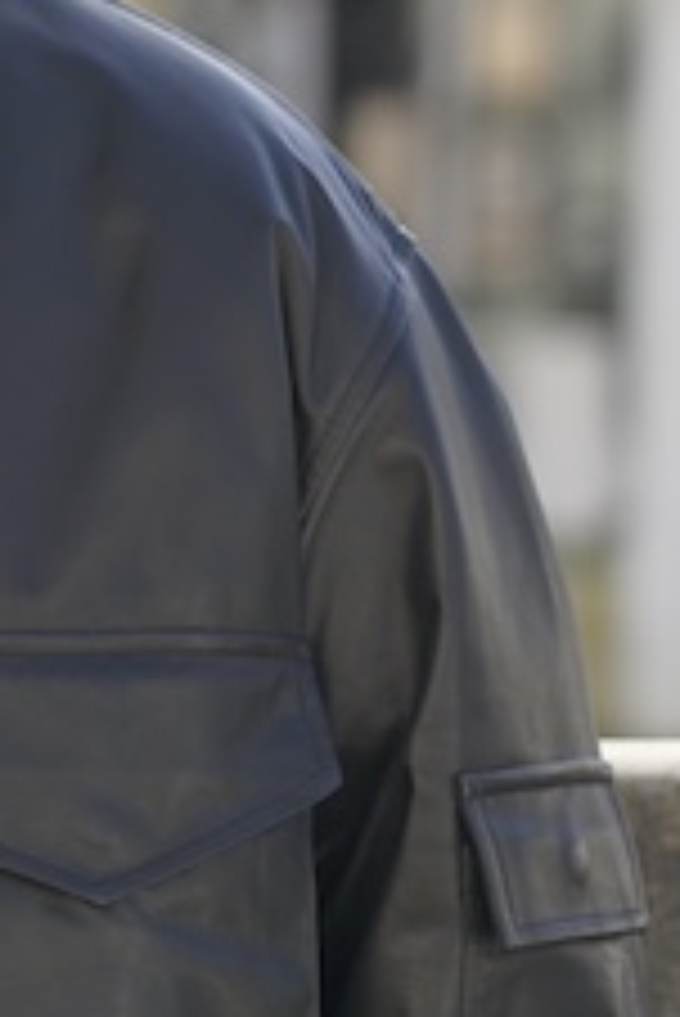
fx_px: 7440
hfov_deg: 5.2
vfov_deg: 7.8
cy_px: 963
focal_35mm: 263
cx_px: -162
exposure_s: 1/200
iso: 100
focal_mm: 99
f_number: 4
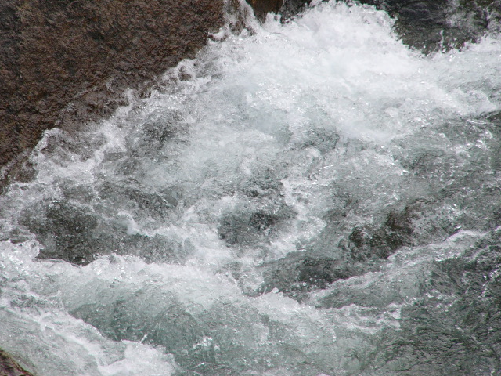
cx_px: 251
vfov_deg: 3.1
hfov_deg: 4.2
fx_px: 6875
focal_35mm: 475
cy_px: 142
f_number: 2.8
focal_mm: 63.2
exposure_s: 1/1000
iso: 100
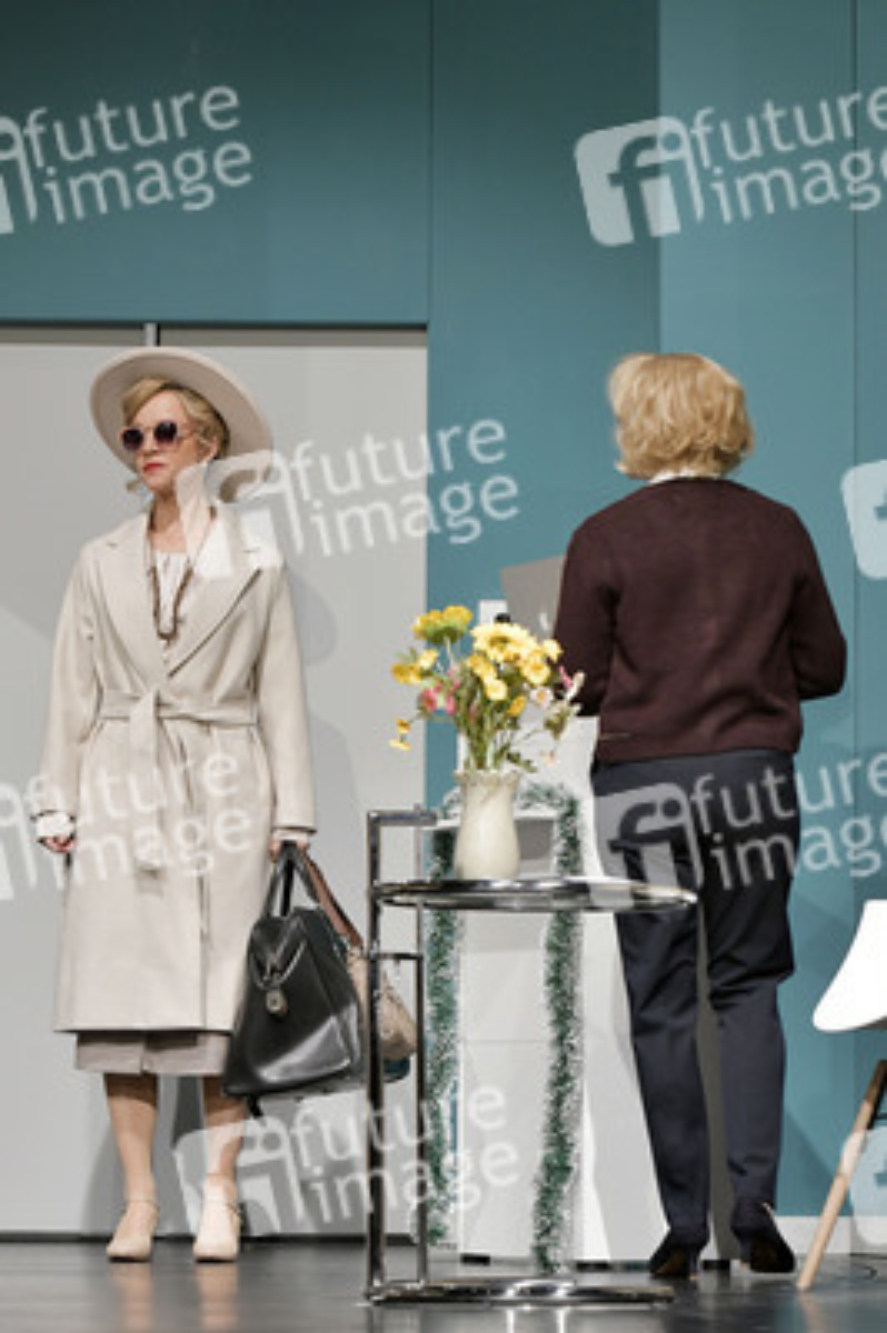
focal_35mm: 98
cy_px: 666
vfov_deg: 20.8
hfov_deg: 13.9
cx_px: 444
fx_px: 3628
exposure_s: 1/250
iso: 2500
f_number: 6.3
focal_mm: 98
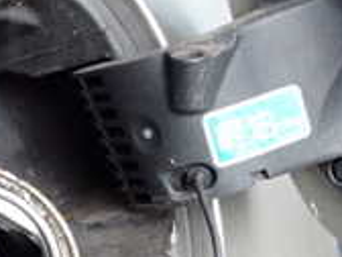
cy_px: 124
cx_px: 358
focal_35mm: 114
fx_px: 1126
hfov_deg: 16.8
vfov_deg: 13.0
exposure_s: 1/125
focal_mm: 5.79
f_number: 2.4
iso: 800
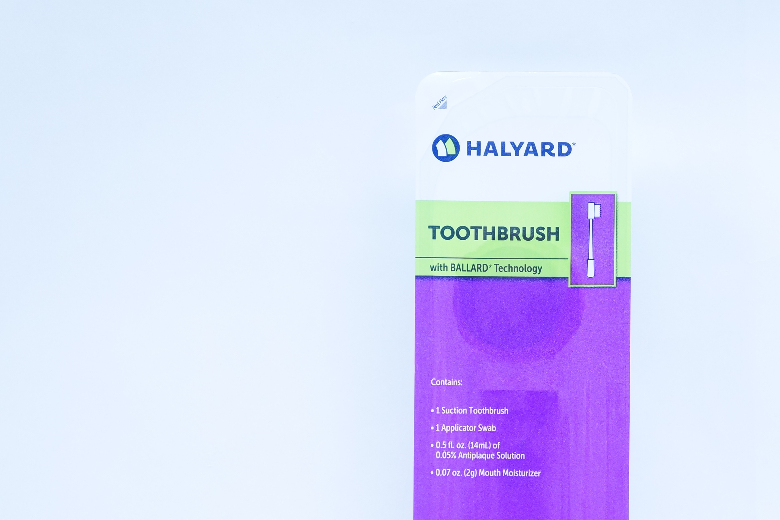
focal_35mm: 67
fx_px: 1446
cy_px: 387
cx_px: 521
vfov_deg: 20.2
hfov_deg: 30.0
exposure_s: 1/200
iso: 800
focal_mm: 29
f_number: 4
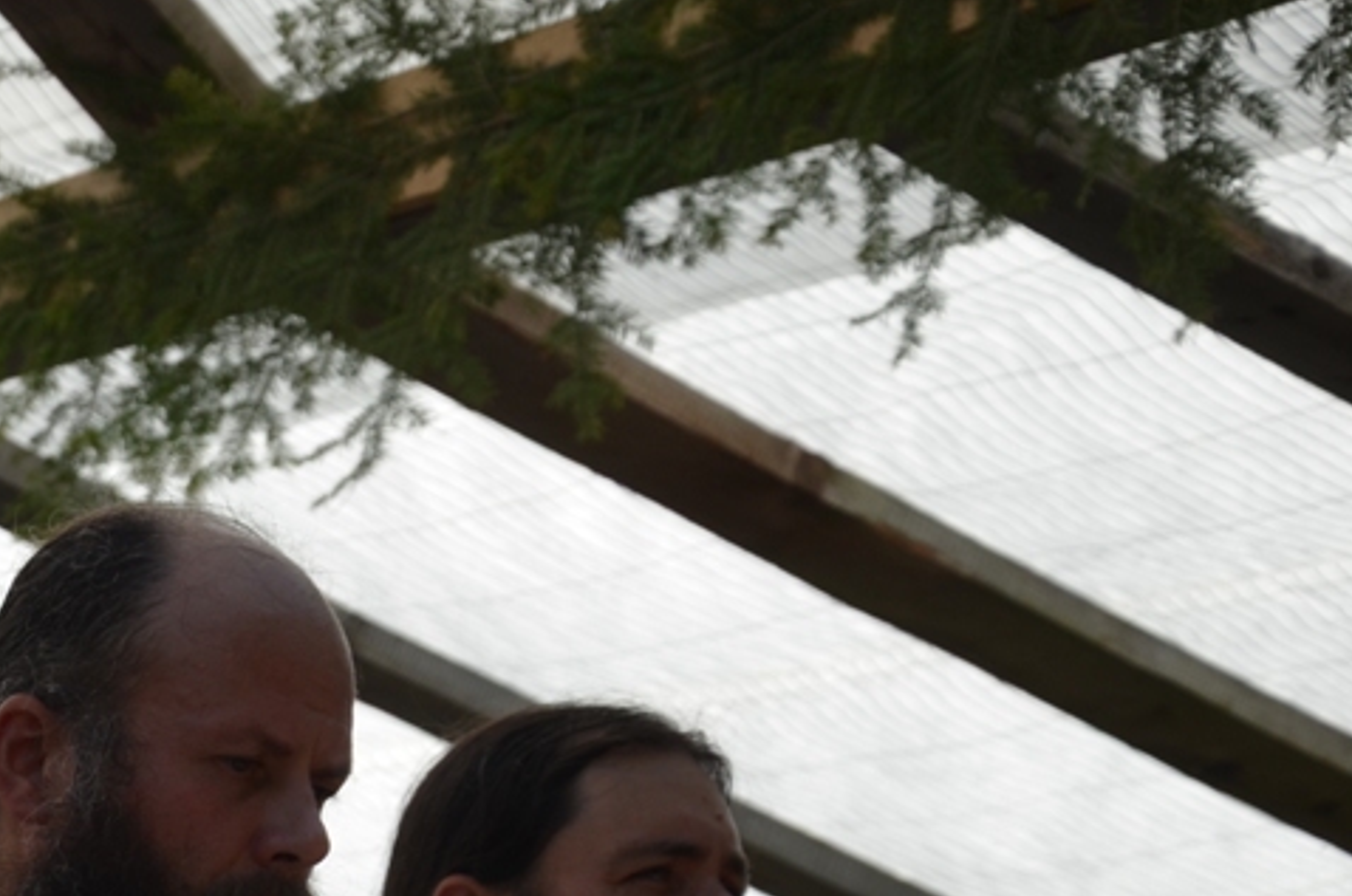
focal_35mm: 211
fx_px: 7911
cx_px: -272
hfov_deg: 9.6
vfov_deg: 6.5
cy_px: 998
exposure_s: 1/500
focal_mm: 58
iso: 200
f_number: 5.6
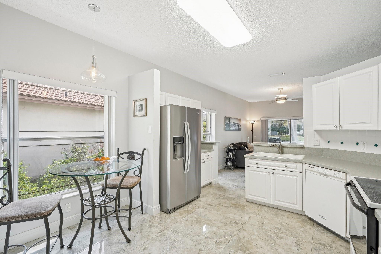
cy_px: 127
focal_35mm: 16
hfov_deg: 96.7
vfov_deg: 73.7
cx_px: 190
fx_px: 169
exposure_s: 1/30
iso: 320
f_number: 9
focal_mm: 16
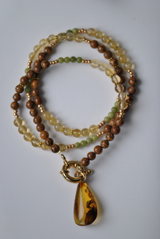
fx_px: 1047
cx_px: 80
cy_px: 120
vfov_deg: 13.0
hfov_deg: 8.7
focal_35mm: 158
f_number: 3.3
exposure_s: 1/200
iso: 200
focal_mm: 105
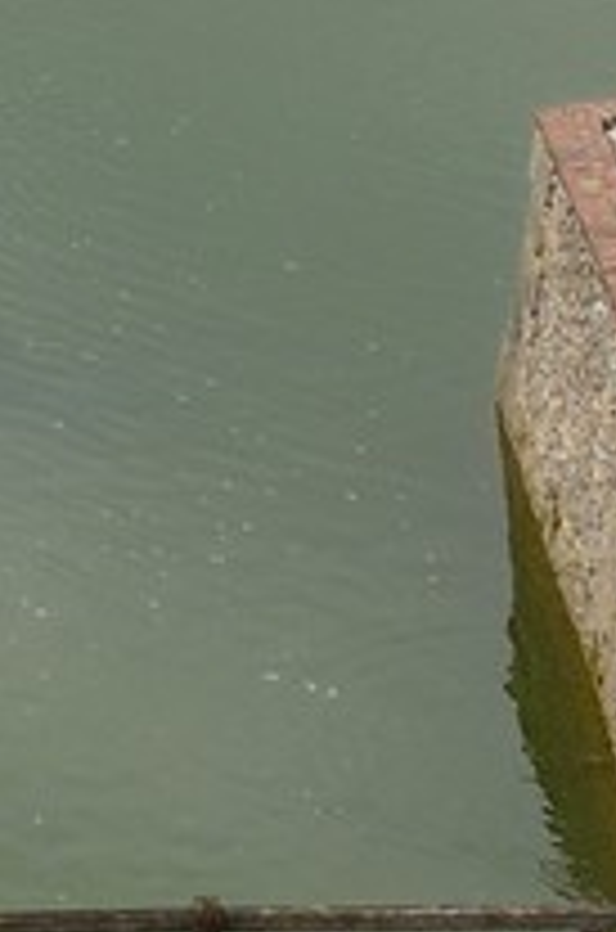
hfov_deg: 4.1
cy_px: -833
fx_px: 8383
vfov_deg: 6.2
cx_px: -1219
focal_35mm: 325
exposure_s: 1/160
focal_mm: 28
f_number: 8.5
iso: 100
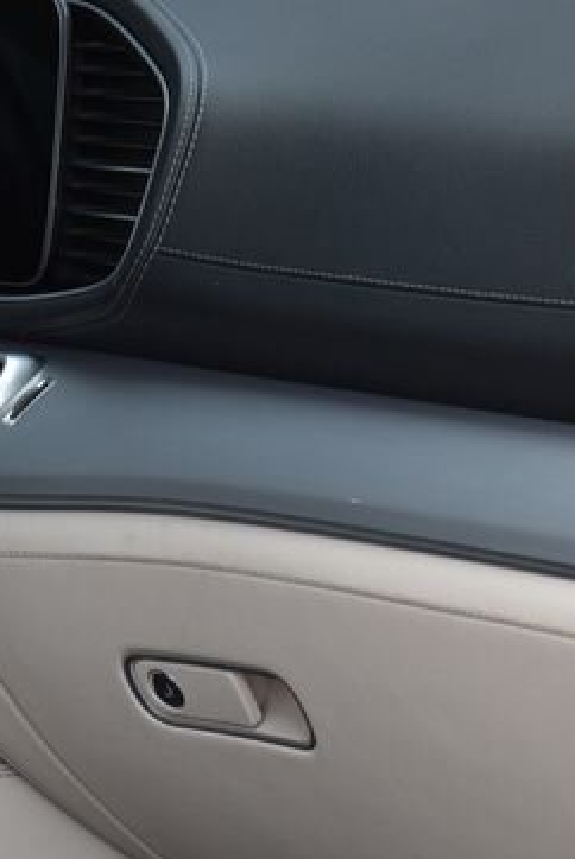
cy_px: 413
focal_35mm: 147
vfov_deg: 14.0
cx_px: 143
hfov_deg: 9.3
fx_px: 3515
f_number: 5
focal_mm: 52
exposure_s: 1/100
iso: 500
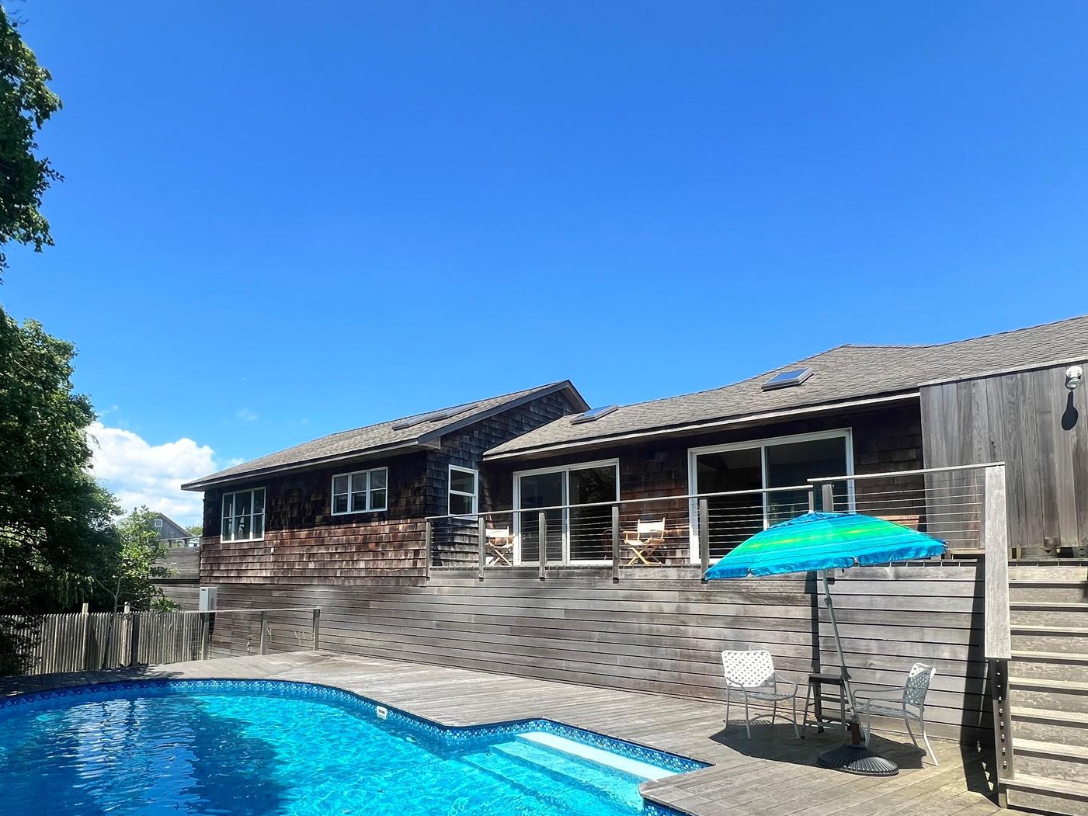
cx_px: 453
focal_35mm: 19
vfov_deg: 67.1
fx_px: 597
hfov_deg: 83.9
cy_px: 533
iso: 32
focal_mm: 1.57
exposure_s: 1/1085
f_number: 1.8
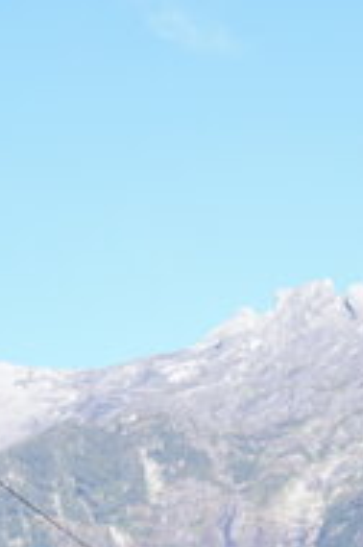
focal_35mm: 215
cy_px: 1101
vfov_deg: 9.0
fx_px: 3264
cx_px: 638
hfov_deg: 6.2
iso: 100
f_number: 2.8
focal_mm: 34
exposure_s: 1/500
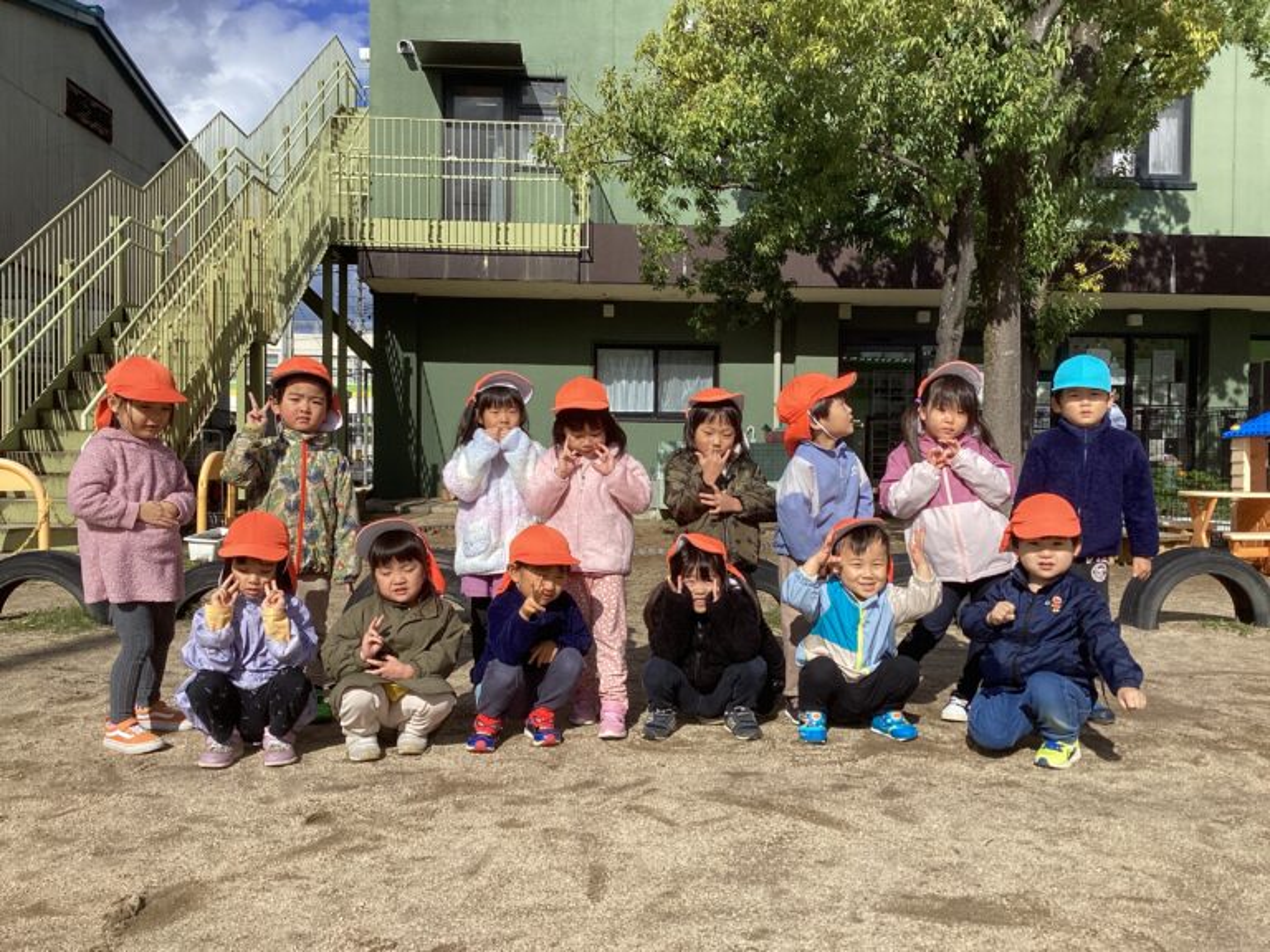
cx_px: 635
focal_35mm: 31
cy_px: 476
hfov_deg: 58.4
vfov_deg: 45.4
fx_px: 1137
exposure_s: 1/1812
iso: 25
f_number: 2.4
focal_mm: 3.3
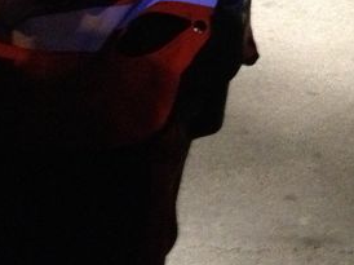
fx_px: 1338
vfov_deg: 10.9
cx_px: 200
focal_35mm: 131
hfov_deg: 15.1
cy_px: -125
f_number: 2.4
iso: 800
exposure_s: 1/15
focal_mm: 4.28
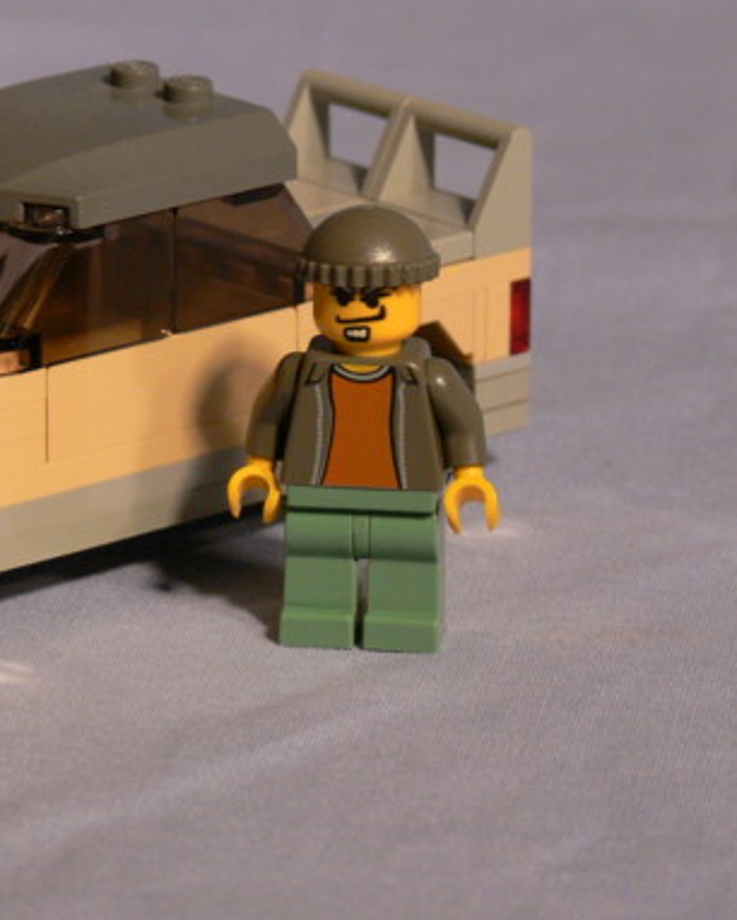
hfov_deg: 6.9
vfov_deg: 8.6
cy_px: 378
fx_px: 6103
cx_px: 161
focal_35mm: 224
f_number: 4
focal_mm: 28.9
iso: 200
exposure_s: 1/100
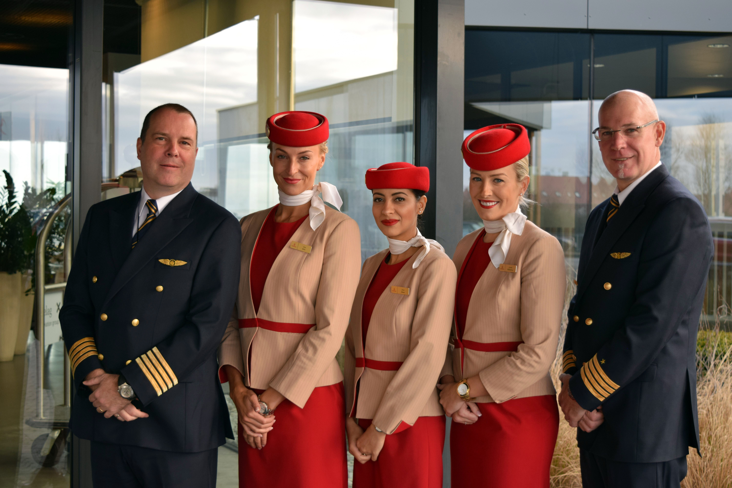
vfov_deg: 23.8
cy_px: 244
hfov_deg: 35.1
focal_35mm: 57
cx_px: 366
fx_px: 1159
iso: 400
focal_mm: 38
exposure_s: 1/125
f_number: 5.6
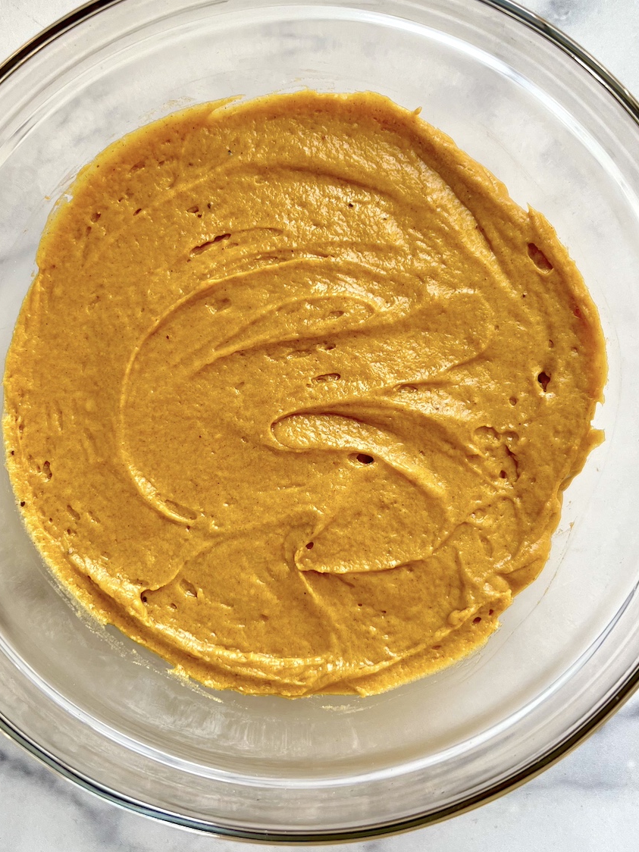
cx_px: 301
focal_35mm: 37
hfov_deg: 38.7
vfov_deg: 50.1
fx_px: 911
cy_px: 412
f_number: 1.5
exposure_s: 1/121
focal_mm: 5.7
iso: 50
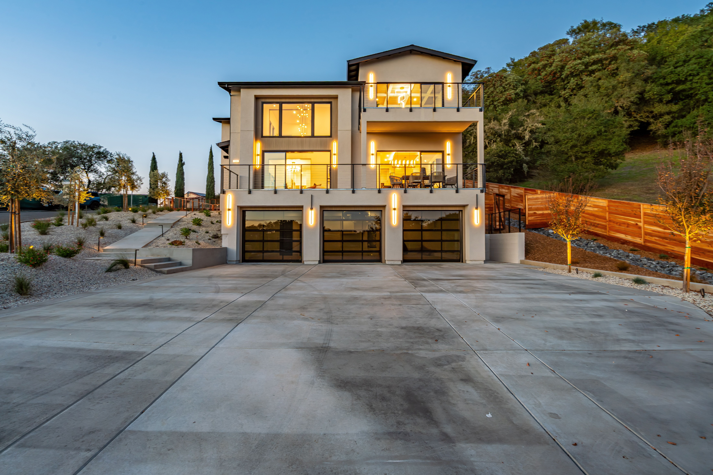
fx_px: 317
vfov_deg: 73.7
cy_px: 238
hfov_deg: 96.7
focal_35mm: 16
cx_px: 356
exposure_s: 1/2
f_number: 11
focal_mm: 16
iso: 100
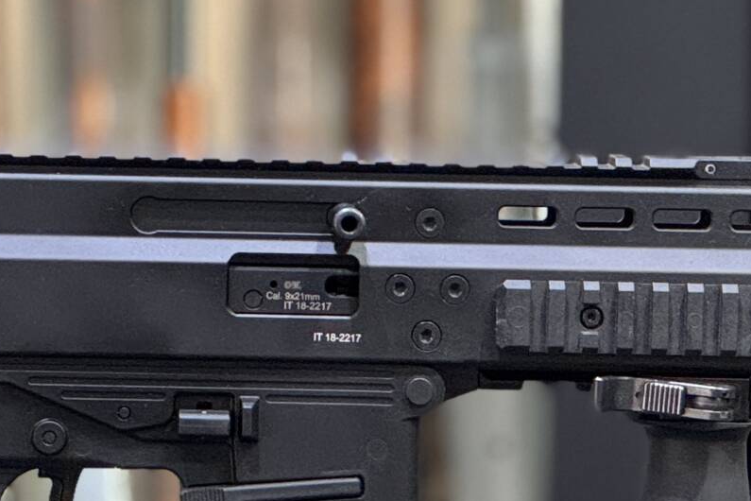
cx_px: 1
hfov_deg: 7.9
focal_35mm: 258
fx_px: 5382
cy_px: 461
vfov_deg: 5.3
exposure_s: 1/50
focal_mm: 9
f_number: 2.8
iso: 500
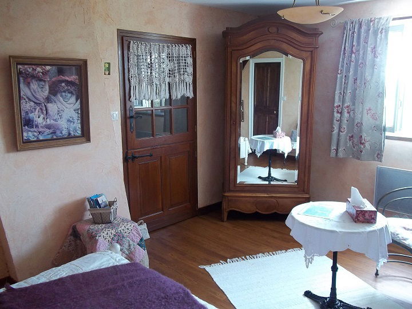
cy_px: 154
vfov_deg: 44.2
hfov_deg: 56.8
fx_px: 381
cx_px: 206
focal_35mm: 32
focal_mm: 5.7
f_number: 2.9
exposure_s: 1/30
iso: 133
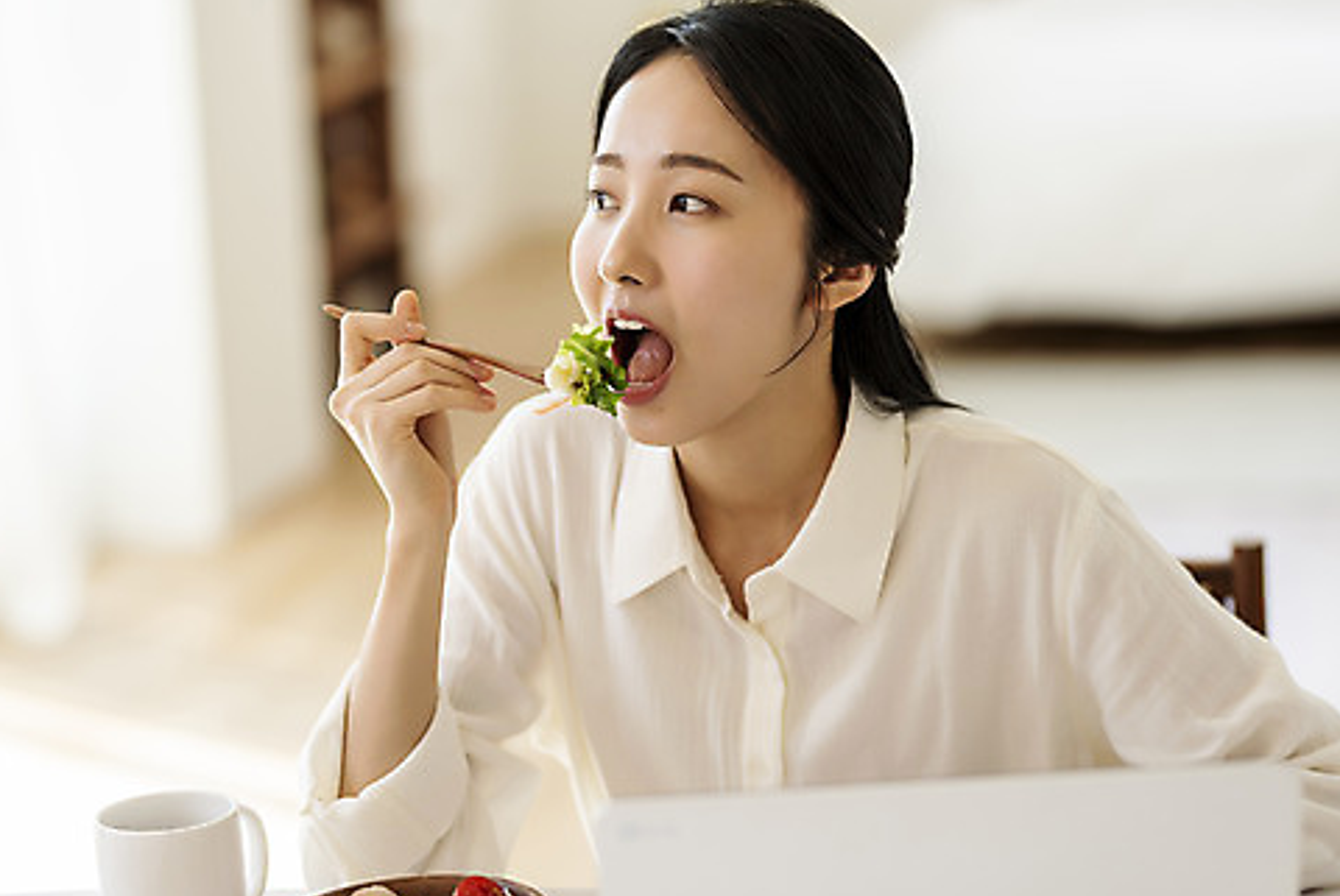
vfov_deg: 12.9
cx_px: 663
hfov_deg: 19.3
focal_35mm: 106
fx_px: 3949
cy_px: 374
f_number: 2
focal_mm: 85
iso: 125
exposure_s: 1/320
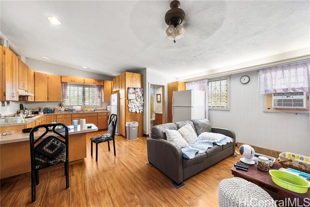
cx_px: 155
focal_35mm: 13
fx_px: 112
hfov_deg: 108.4
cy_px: 104
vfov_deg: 85.4
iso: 400
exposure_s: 1/15
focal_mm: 13
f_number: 8
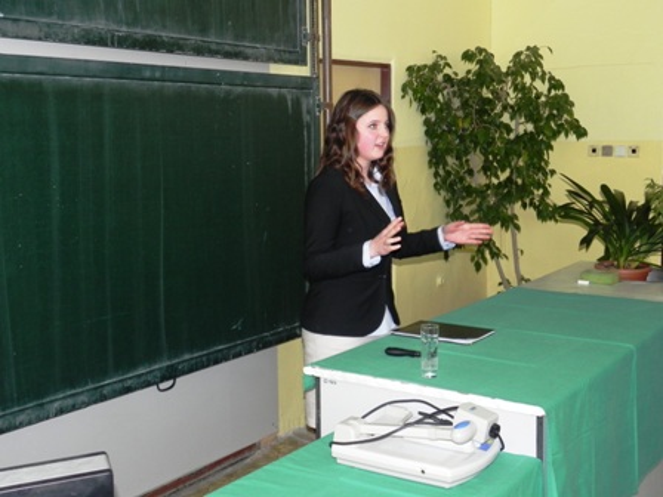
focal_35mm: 46
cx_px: 332
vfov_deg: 31.5
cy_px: 248
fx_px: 881
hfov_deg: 41.2
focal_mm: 8.2
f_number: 3.2
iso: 200
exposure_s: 1/30
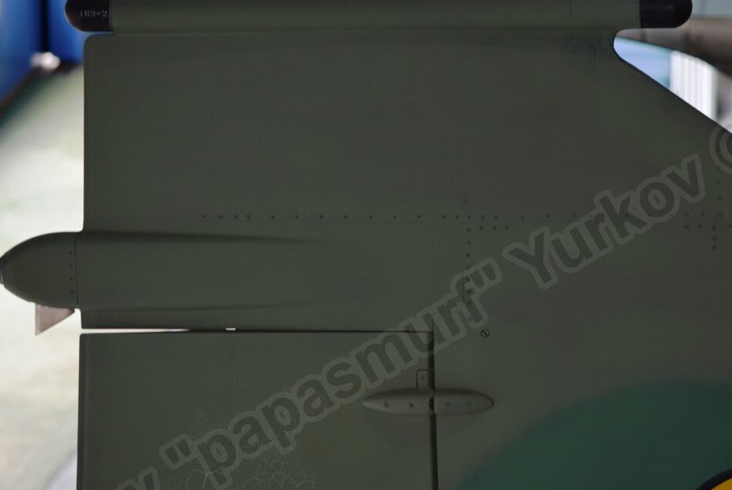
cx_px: 437
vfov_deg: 4.0
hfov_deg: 6.0
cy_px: 231
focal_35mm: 342
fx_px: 6960
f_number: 5
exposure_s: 1/50
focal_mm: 170
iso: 400
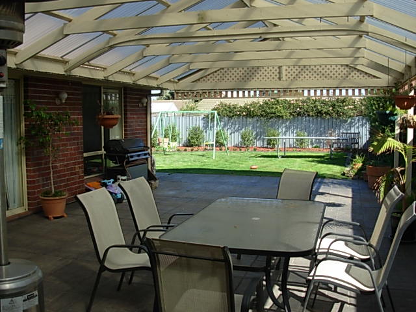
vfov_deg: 37.7
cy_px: 156
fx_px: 457
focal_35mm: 38
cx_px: 208
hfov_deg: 49.0
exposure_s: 1/575
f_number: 2.9
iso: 50
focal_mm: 6.3
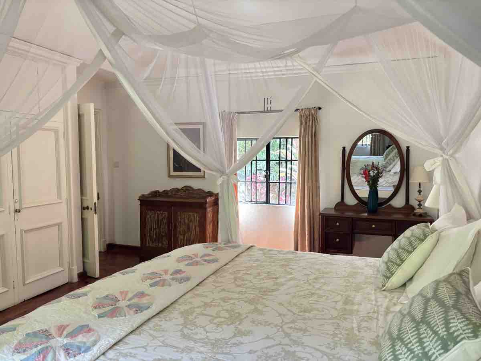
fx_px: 361
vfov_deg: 53.1
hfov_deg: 67.3
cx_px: 240
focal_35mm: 26
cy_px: 180
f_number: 1.6
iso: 320
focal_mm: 5.96
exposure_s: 1/60
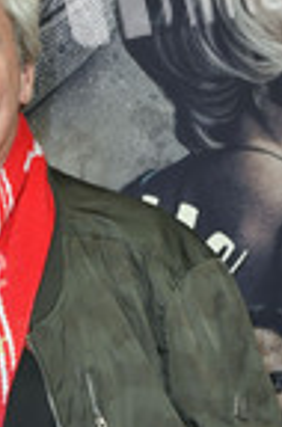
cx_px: -59
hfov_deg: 11.4
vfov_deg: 17.2
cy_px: 421
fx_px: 1385
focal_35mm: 117
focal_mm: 42
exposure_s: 1/250
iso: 1600
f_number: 9
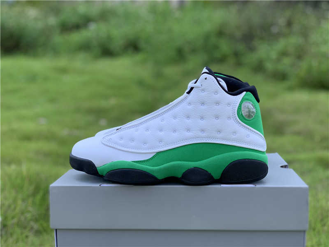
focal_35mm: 52
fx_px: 494
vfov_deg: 28.0
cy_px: 124
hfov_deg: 36.8
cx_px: 164
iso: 16
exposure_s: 1/607
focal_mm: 6
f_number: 2.4
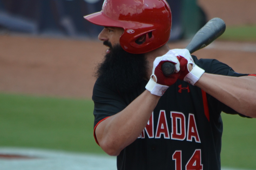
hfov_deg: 3.1
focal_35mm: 660
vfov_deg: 2.1
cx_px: 137
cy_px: 104
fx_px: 4683
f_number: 5.6
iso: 400
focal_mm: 300
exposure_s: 1/1000
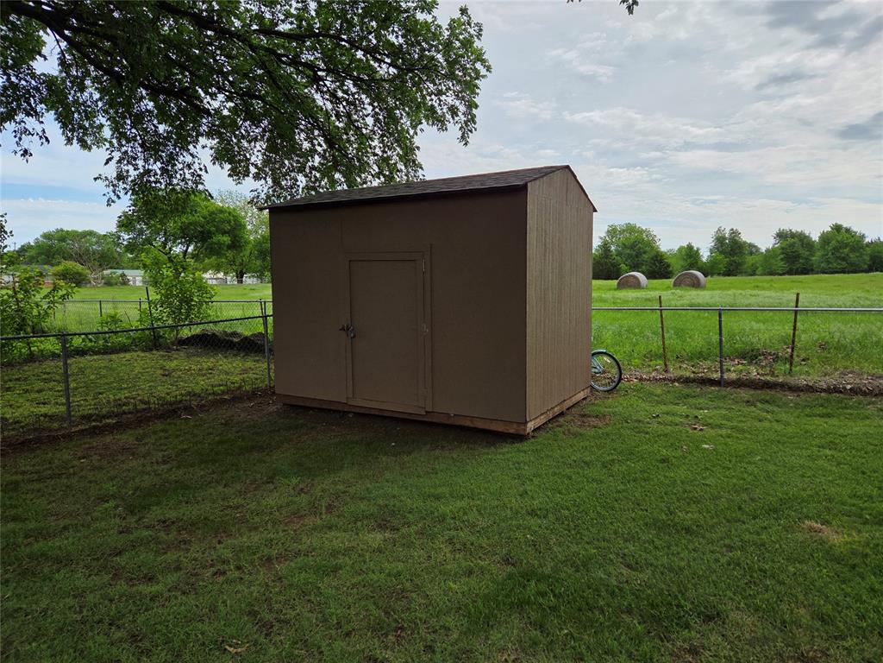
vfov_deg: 58.9
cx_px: 442
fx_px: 587
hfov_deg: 73.9
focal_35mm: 23
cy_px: 332
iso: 80
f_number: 1.8
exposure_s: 1/4064
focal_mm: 5.4
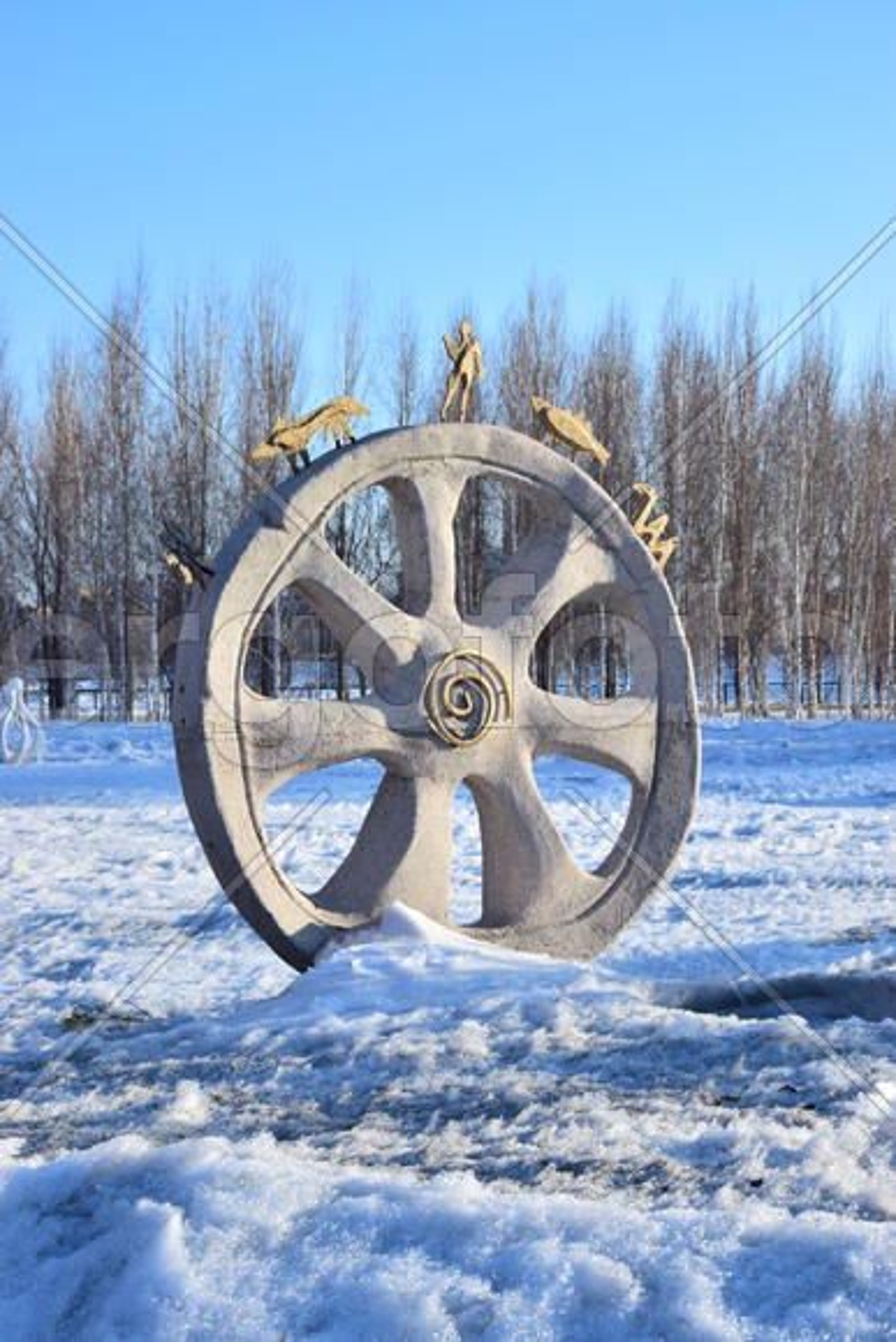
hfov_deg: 22.6
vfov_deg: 33.4
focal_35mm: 60
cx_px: 448
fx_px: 2238
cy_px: 671
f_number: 9
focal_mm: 40
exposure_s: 1/200
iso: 100
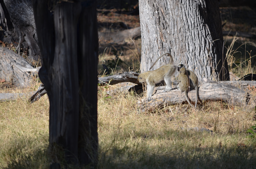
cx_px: 128
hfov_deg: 4.6
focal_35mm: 450
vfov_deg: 3.0
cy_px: 84
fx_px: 3194
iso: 200
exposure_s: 1/640
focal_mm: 300
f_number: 6.3
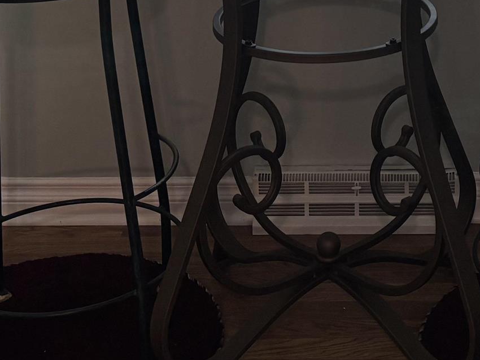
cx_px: 407
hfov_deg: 20.6
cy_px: -222
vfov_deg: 14.4
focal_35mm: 94
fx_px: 1303
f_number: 1.6
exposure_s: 1/120
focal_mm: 5.96
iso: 64
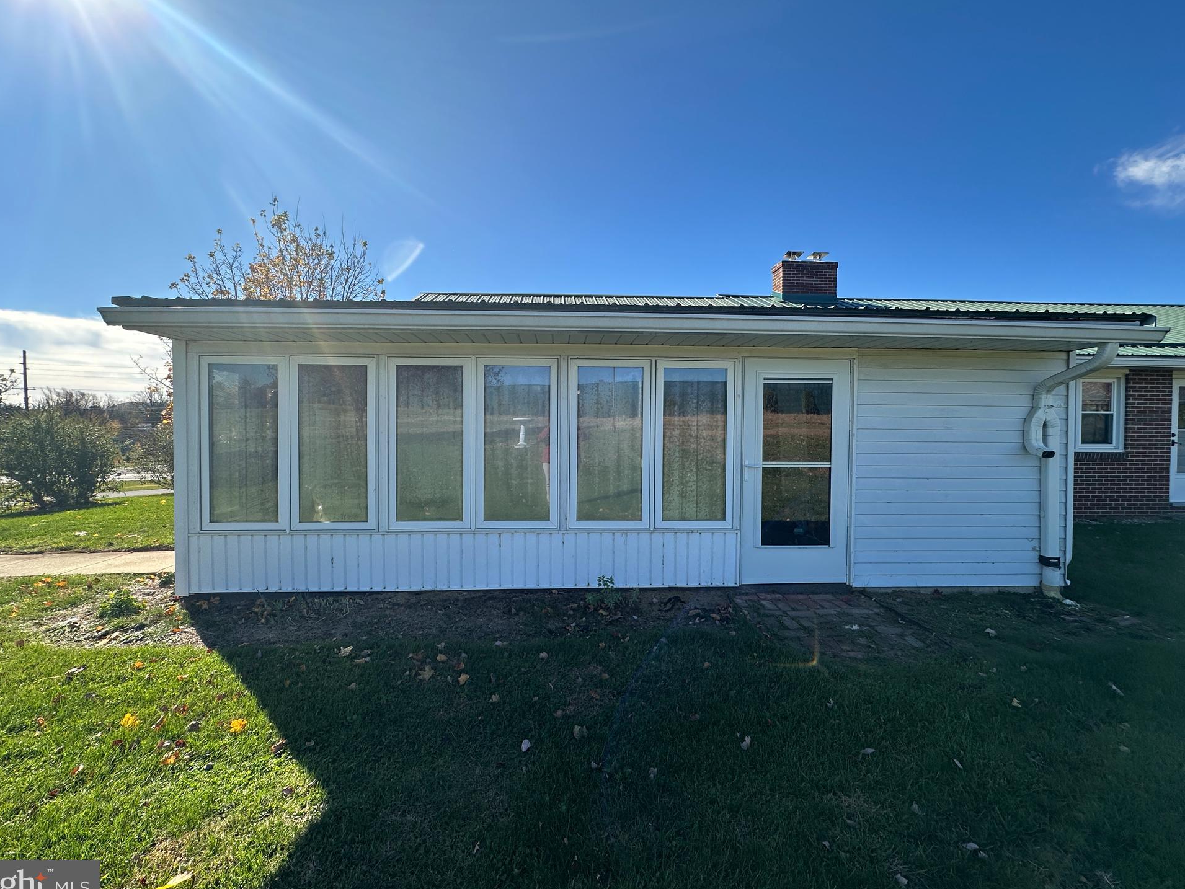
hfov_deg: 98.1
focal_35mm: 15
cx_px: 580
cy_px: 435
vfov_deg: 81.8
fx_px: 514
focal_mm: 2.22
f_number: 2.2
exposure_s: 1/888
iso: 40
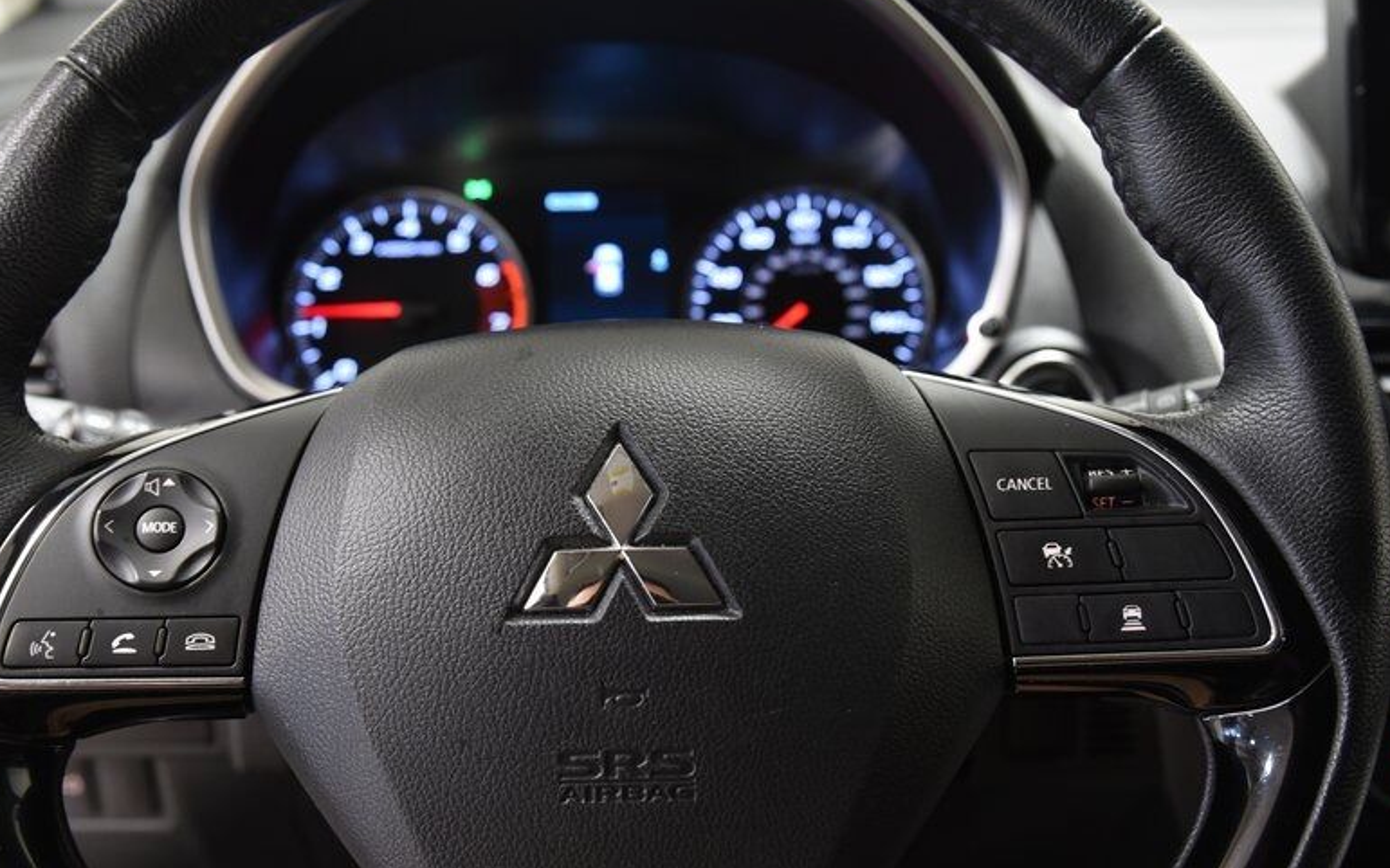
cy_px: 477
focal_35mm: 42
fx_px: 1591
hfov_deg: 47.1
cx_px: 635
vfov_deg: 30.5
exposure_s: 1/20
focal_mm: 31
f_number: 4
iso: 1600
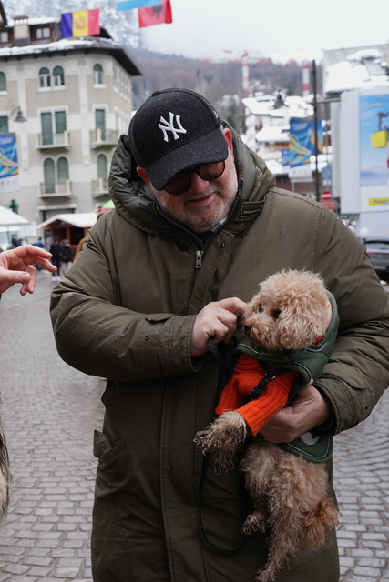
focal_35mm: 56
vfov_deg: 35.6
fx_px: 907
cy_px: 297
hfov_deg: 23.5
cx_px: 32
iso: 640
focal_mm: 35
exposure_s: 1/640
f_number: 6.3
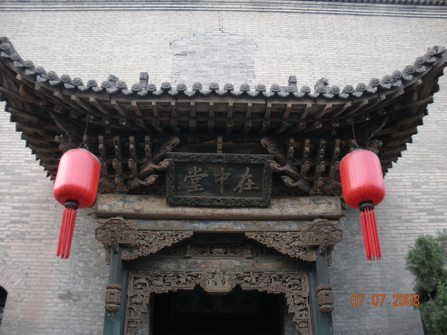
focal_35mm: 36
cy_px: 168
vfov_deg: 39.7
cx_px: 224
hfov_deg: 51.4
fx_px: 465
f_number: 3.5
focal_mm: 6.3
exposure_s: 1/103
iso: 64
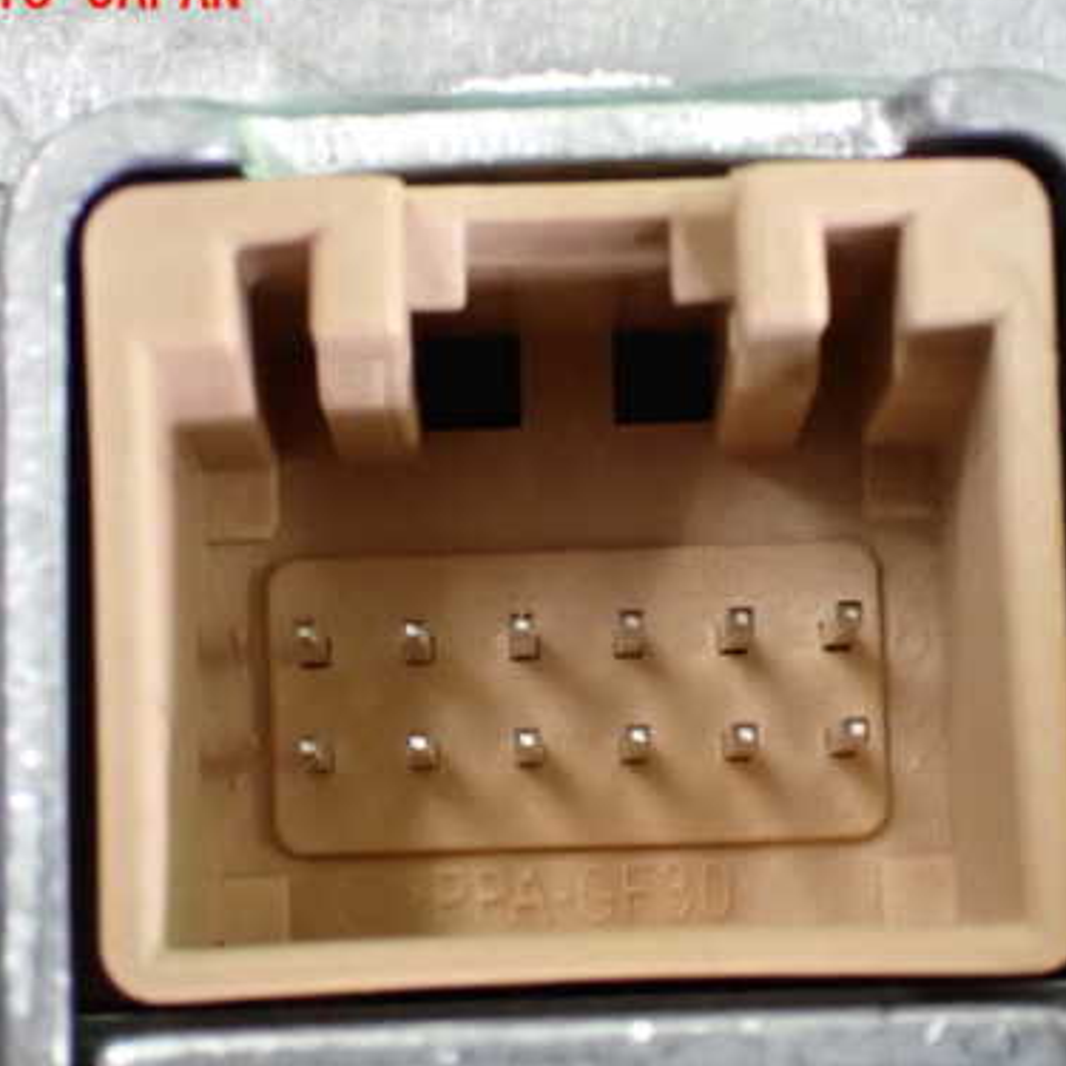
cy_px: 594
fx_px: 4042
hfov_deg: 15.0
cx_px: 577
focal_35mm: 116
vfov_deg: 15.0
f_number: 4.3
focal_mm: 14.62
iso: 2500
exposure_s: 1/80
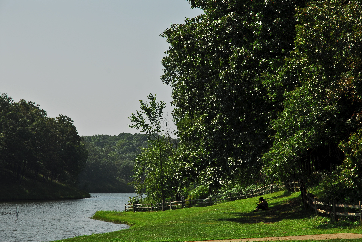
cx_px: 181
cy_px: 121
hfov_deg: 19.4
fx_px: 1057
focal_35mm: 105
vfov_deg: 13.1
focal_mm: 70
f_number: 9
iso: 100
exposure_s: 1/320
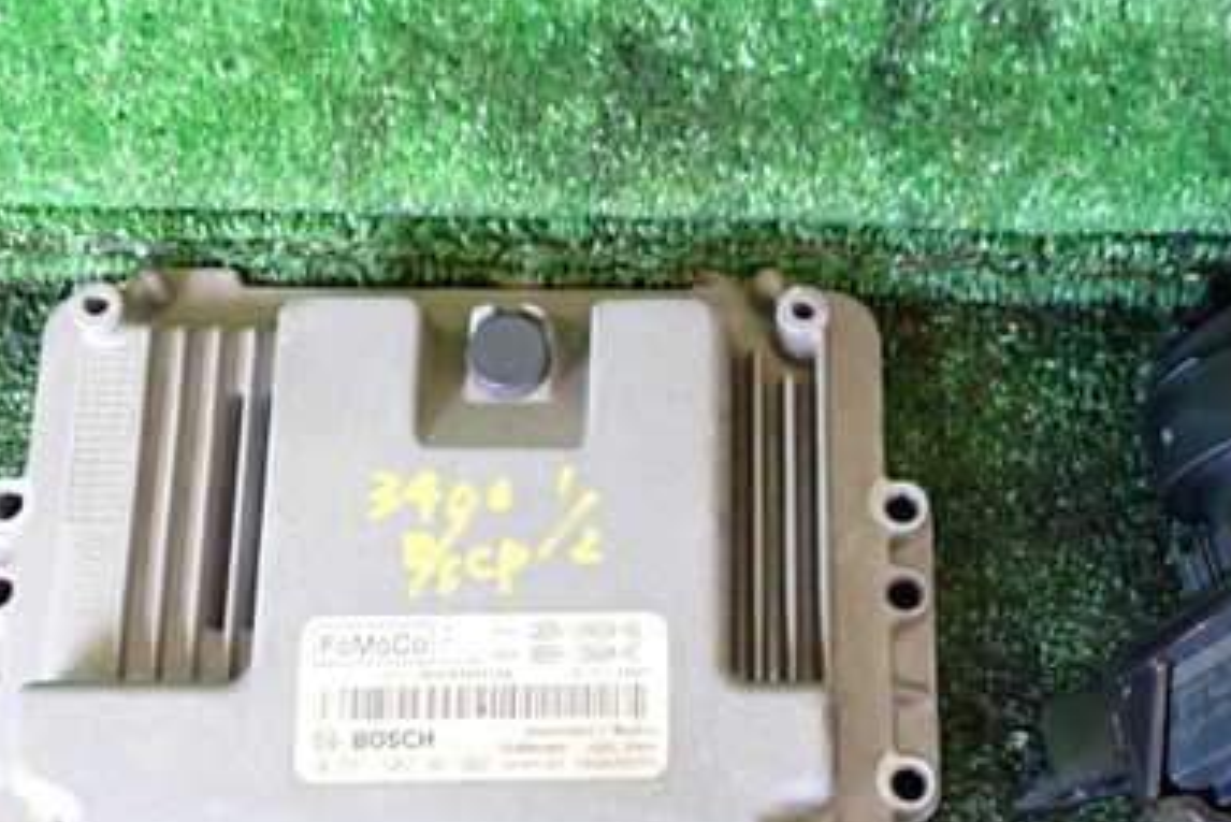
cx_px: 783
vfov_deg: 27.3
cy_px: 593
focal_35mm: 49
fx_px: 1676
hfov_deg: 40.0
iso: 400
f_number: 2.3
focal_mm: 5.4
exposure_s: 1/30
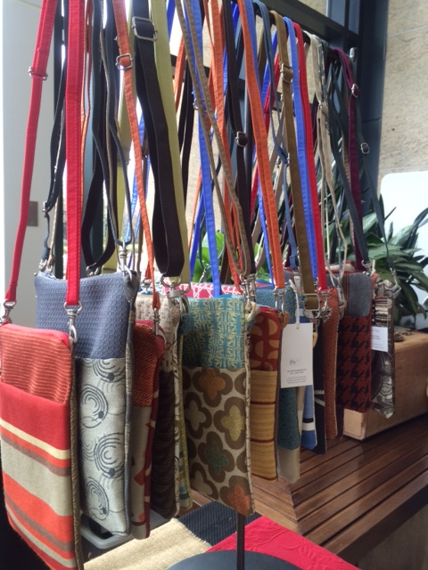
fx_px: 478
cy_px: 285
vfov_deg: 61.7
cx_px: 214
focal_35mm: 29
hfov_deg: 48.2
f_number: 2.2
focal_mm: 4.15
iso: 64
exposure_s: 1/30
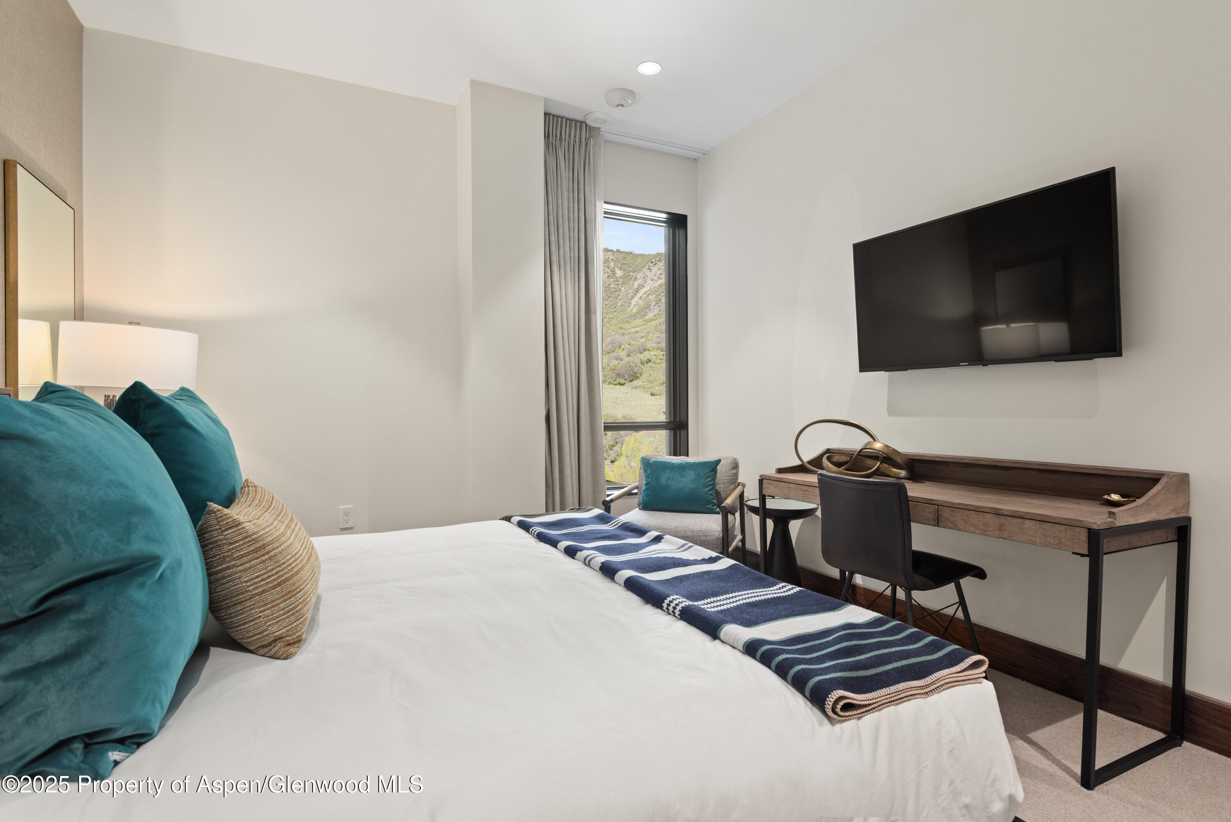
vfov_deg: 64.6
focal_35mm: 19
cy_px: 411
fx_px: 650
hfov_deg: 86.9
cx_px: 616
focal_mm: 19
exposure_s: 1/6
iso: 500
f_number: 7.1
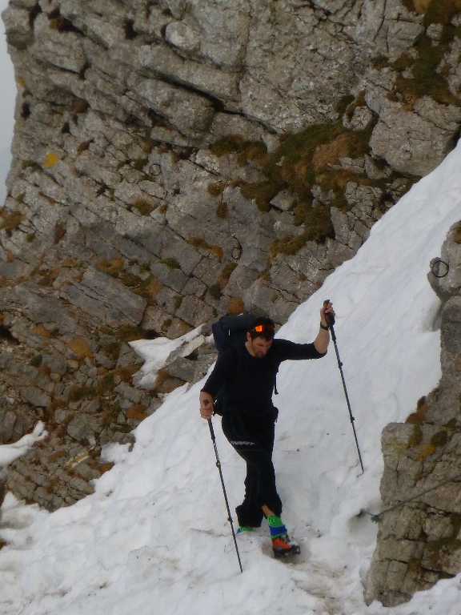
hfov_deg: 7.6
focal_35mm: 195
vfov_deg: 10.1
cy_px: 308
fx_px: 3463
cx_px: 230
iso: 100
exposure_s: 1/200
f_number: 5.7
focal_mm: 18
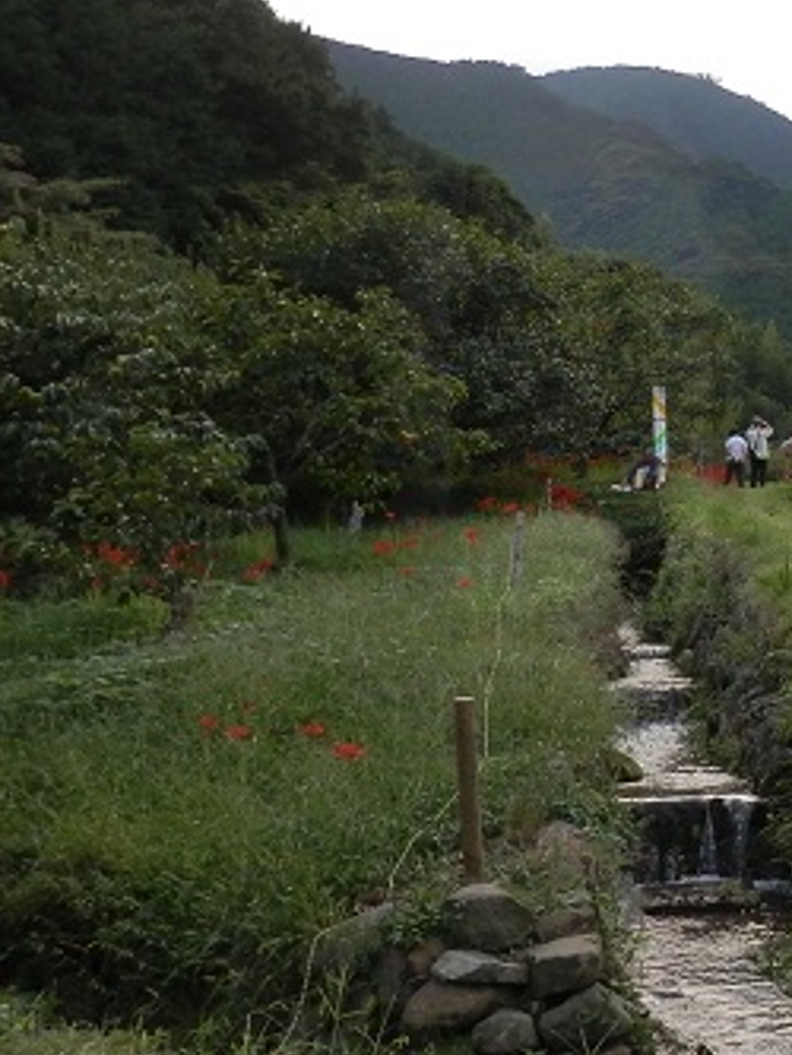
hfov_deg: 22.6
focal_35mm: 60
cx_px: 931
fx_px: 1829
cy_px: 472
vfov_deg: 32.1
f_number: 3
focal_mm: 4.5
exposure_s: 1/320
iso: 80
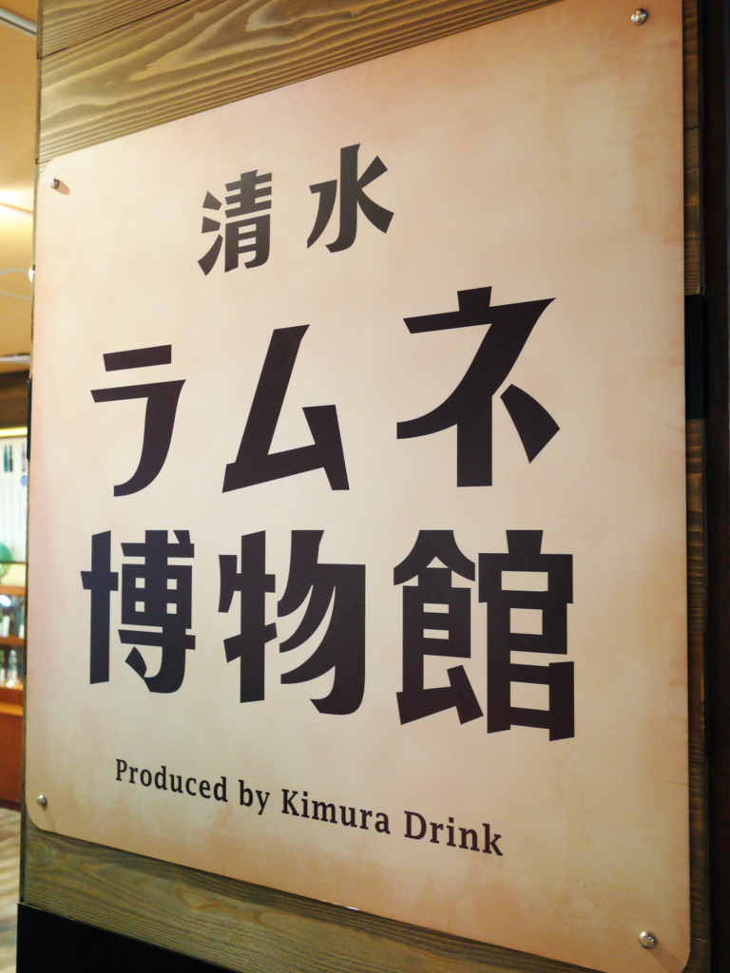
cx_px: 365
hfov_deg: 36.0
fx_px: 1125
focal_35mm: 40
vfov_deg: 46.8
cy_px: 486
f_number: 4
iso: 400
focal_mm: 20
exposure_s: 1/25
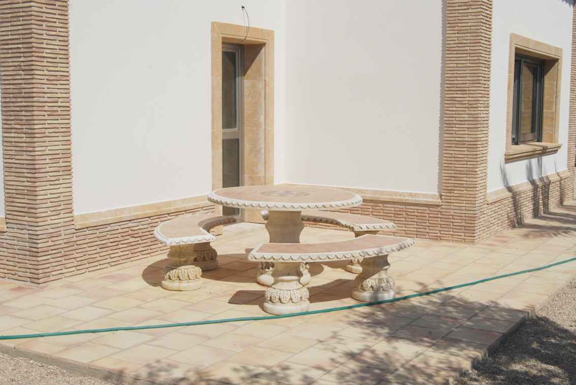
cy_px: 192
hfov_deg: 41.1
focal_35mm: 48
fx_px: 769
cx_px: 288
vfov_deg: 28.1
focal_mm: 32
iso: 100
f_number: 10
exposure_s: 1/400
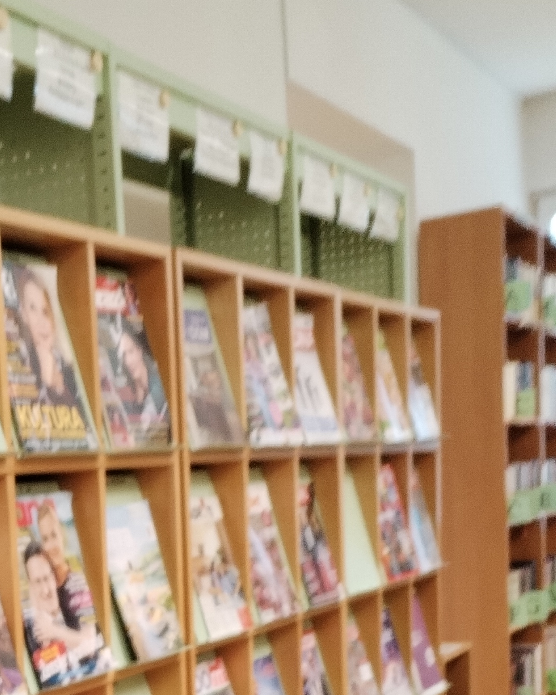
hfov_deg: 21.0
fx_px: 1399
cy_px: 784
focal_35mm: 68
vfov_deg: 25.6
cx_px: -99
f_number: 1.8
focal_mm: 4.75
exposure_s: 1/24
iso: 790
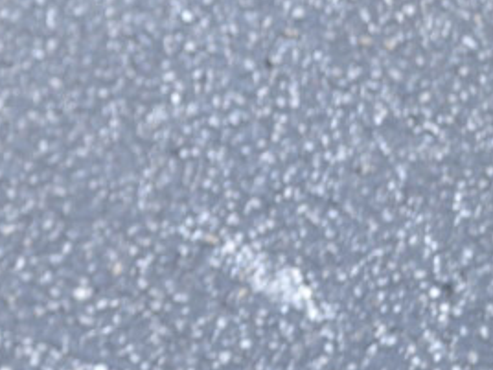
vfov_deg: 7.1
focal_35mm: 207
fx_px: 2948
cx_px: -541
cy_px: -9
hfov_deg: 8.9
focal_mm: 32
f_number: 4.8
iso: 400
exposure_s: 1/80
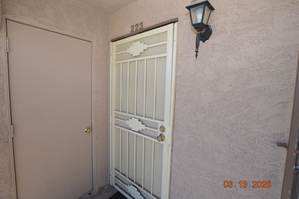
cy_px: 100
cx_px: 150
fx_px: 124
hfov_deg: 100.4
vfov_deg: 77.2
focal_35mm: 15
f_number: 5.6
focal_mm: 10
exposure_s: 1/125
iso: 100
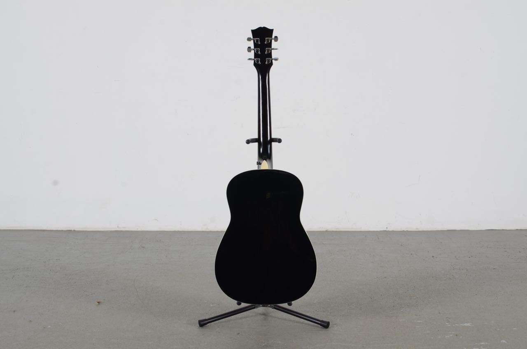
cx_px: 264
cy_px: 174
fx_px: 767
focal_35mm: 52
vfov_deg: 25.6
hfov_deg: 37.9
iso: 100
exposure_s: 1/125
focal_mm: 35
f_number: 9
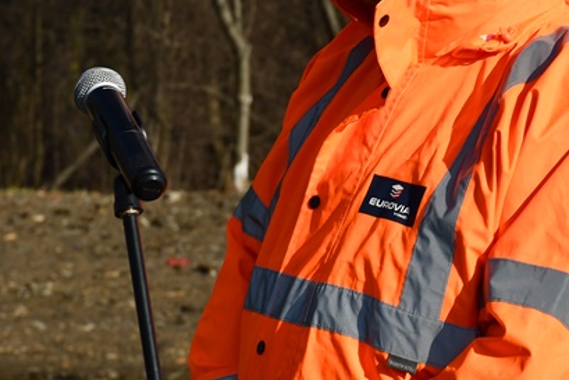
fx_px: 4063
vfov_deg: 5.3
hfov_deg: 8.0
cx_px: 390
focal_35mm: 257
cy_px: 79
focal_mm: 70
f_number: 8
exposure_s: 1/500
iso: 110
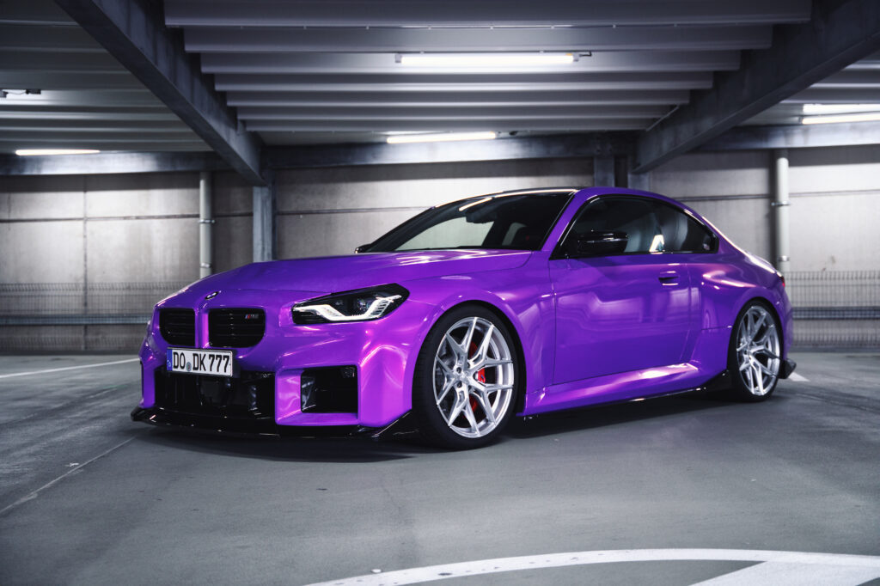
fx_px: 1046
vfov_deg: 31.3
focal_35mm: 43
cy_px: 293
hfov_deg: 45.6
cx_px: 440
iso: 320
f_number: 3.2
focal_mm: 42.8
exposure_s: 1/30
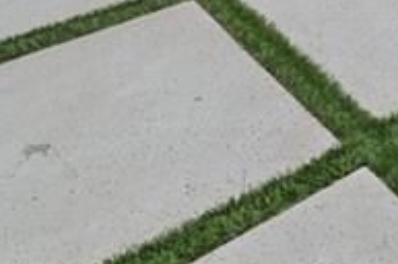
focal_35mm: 69
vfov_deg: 13.5
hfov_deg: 24.0
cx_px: 573
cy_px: -391
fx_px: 762
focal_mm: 13
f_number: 8
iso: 160
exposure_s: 1/15
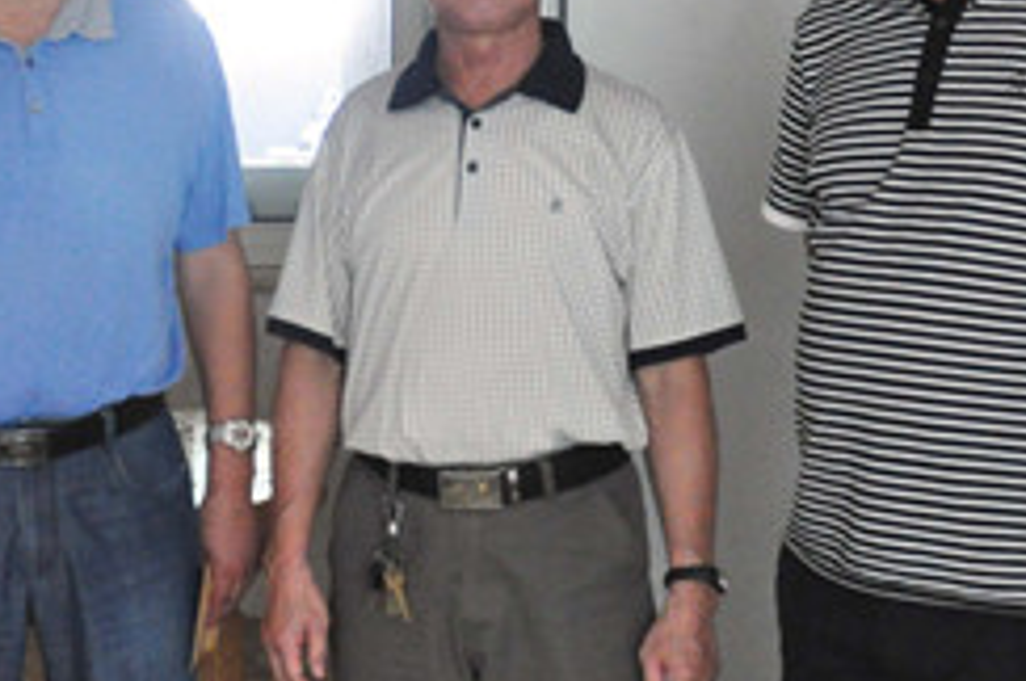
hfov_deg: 19.5
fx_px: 2960
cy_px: 78
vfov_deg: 13.0
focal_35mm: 104
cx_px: 214
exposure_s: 1/50
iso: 2000
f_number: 4
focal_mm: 26
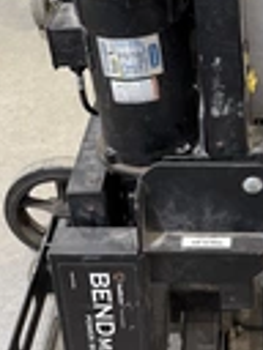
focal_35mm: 75
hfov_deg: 19.3
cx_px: 233
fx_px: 760
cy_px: 68
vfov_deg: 25.5
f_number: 1.78
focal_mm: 6.76
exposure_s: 1/60
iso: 250
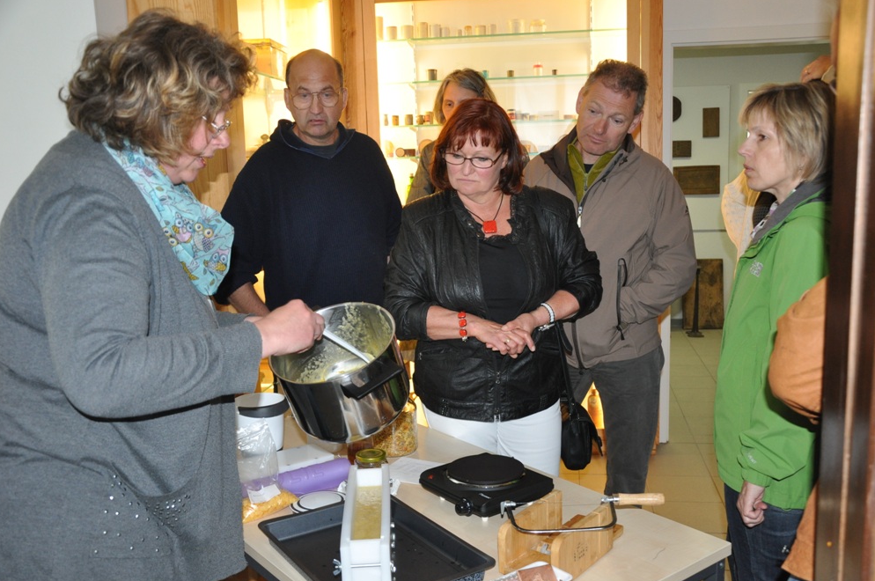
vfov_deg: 38.8
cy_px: 294
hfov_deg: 55.9
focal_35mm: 34
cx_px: 446
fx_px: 825
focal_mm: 22
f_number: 3.8
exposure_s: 1/60
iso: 800
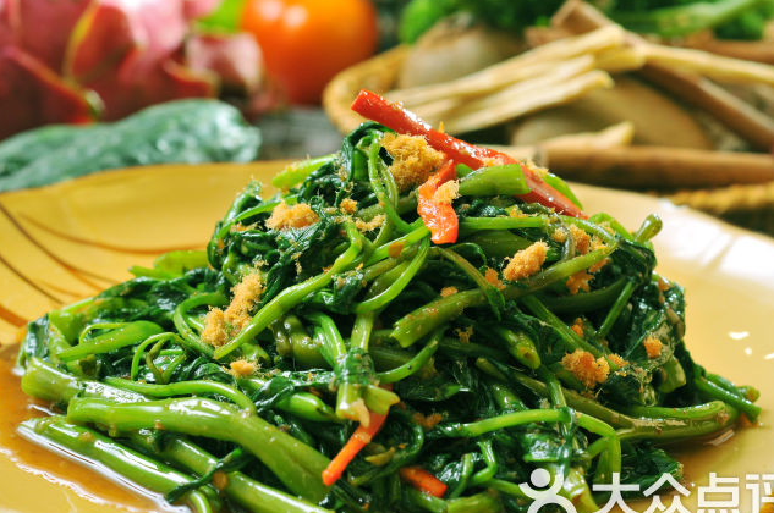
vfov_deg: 16.4
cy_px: 277
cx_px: 397
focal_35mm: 83
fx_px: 1782
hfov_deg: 24.5
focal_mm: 50
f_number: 5.6
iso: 500
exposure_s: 1/50
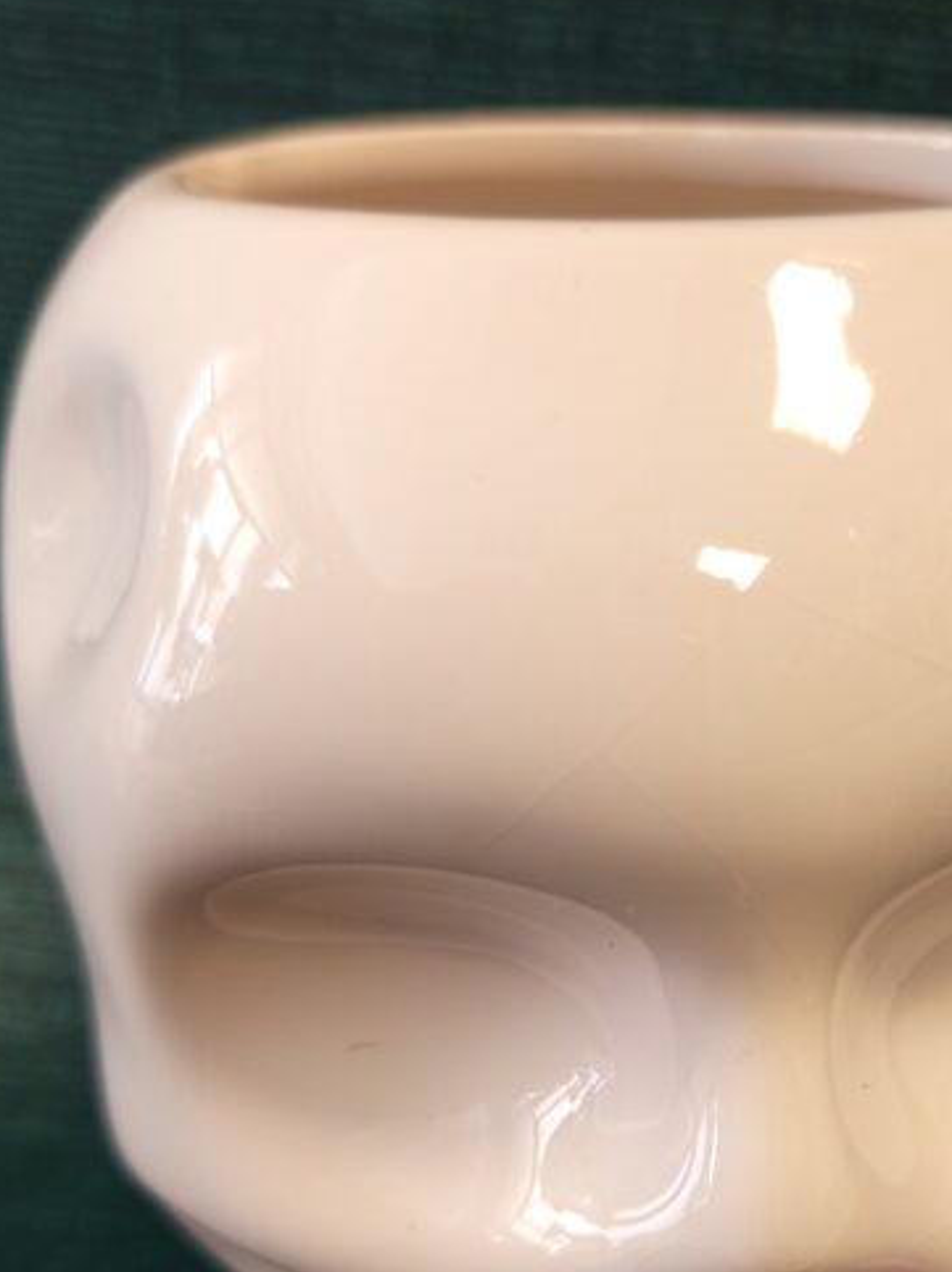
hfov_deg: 27.7
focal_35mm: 51
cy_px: 850
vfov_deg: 37.1
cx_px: 828
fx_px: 1872
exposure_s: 1/33.3
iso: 366
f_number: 1.7
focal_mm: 5.24
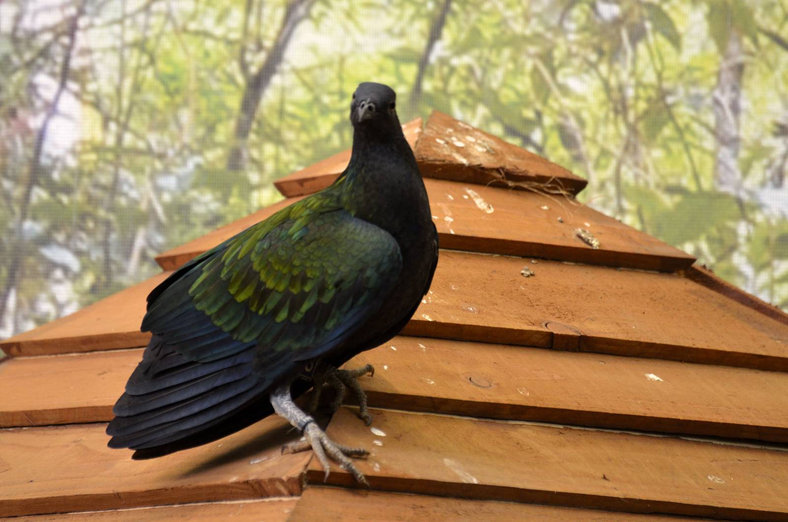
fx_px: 8847
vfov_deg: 3.4
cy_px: 261
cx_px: 394
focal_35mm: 405
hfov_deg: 5.1
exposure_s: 1/125
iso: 1000
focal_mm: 270
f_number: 5.6
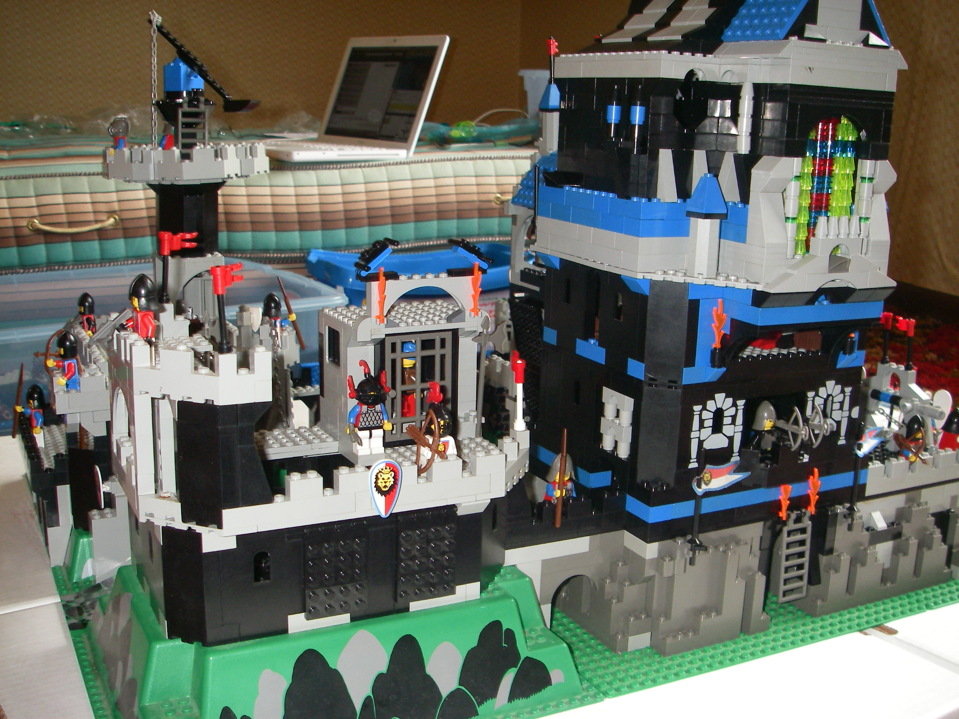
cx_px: 480
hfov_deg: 49.0
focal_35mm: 38
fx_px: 1053
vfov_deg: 37.7
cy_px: 360
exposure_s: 1/40
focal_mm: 6.3
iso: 200
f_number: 3.3
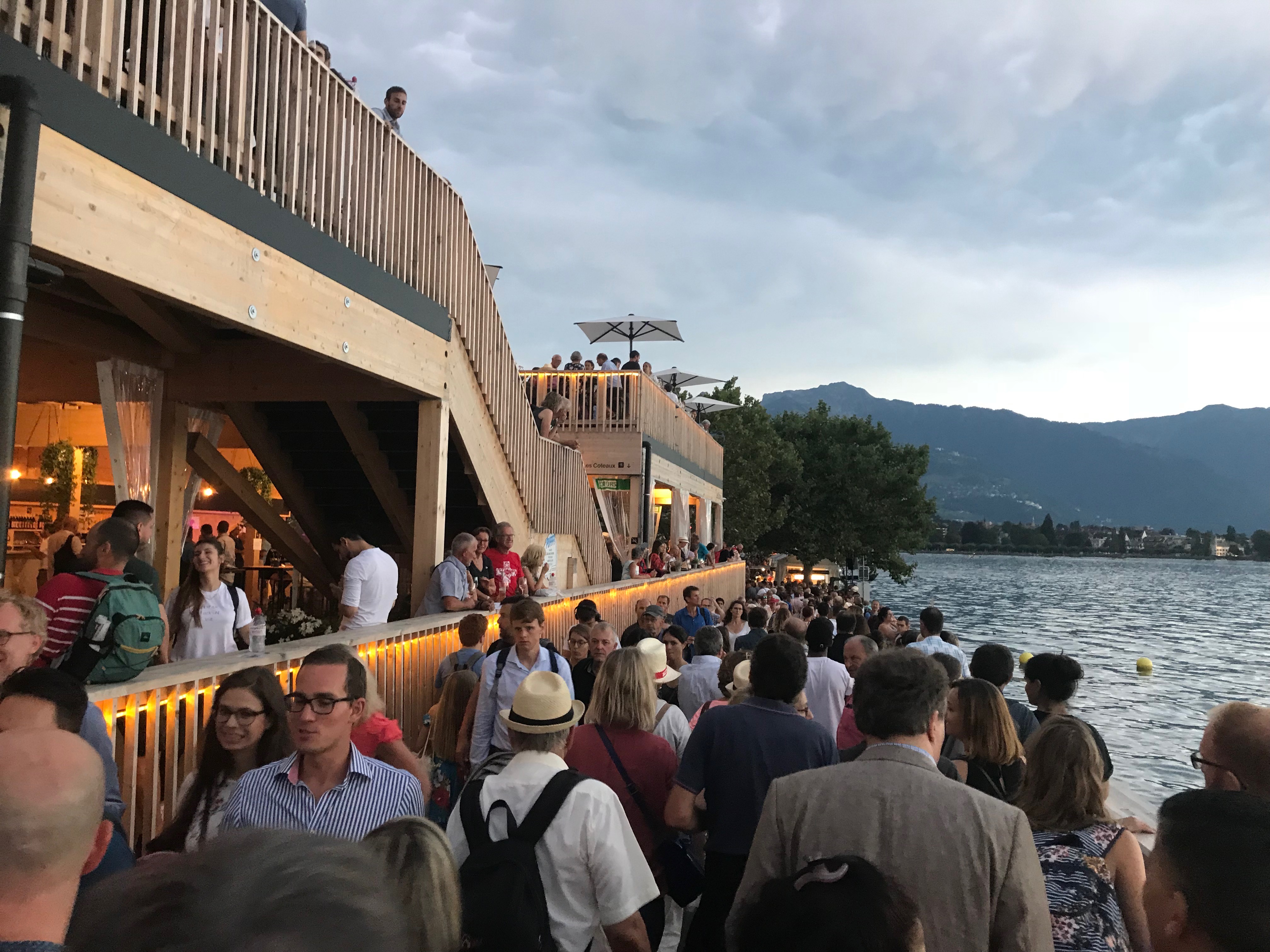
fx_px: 1027
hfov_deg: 63.4
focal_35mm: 28
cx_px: 635
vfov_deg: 49.7
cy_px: 476
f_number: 1.8
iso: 50
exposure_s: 1/17
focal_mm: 3.99
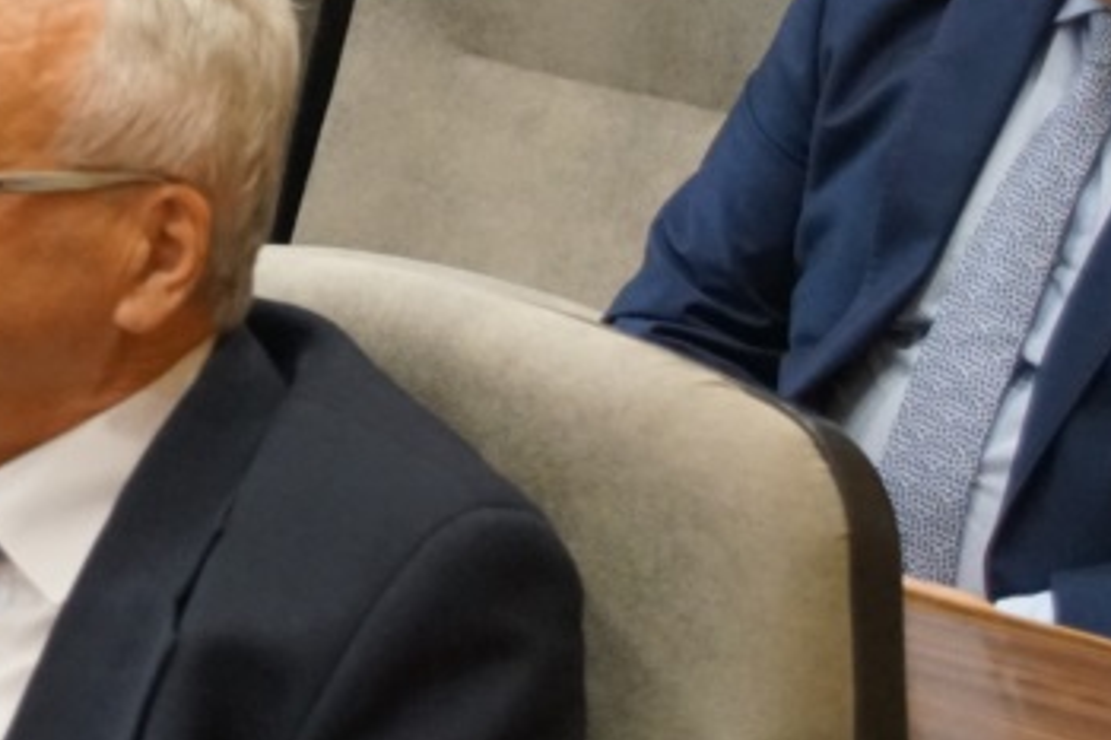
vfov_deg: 11.4
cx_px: 67
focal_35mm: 120
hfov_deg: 16.8
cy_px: 97
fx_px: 3701
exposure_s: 1/160
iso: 2500
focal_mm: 28
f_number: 4
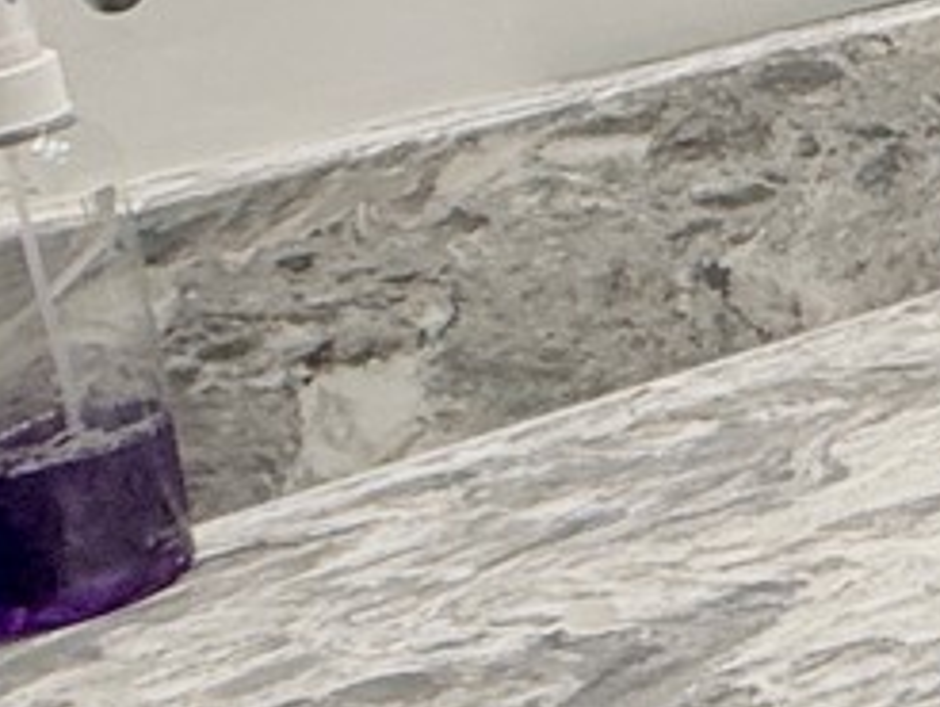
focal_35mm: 91
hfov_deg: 12.3
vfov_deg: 14.6
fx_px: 2474
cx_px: 2648
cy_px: -501
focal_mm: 2.22
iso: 80
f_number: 2.2
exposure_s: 1/120
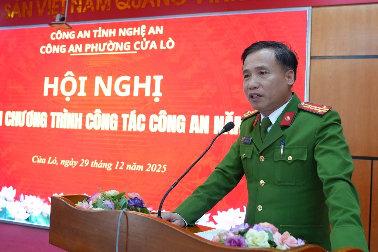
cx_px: 189
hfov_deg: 46.4
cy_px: 126
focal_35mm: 42
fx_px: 441
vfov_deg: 31.9
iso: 2500
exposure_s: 1/200
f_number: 4.5
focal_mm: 28
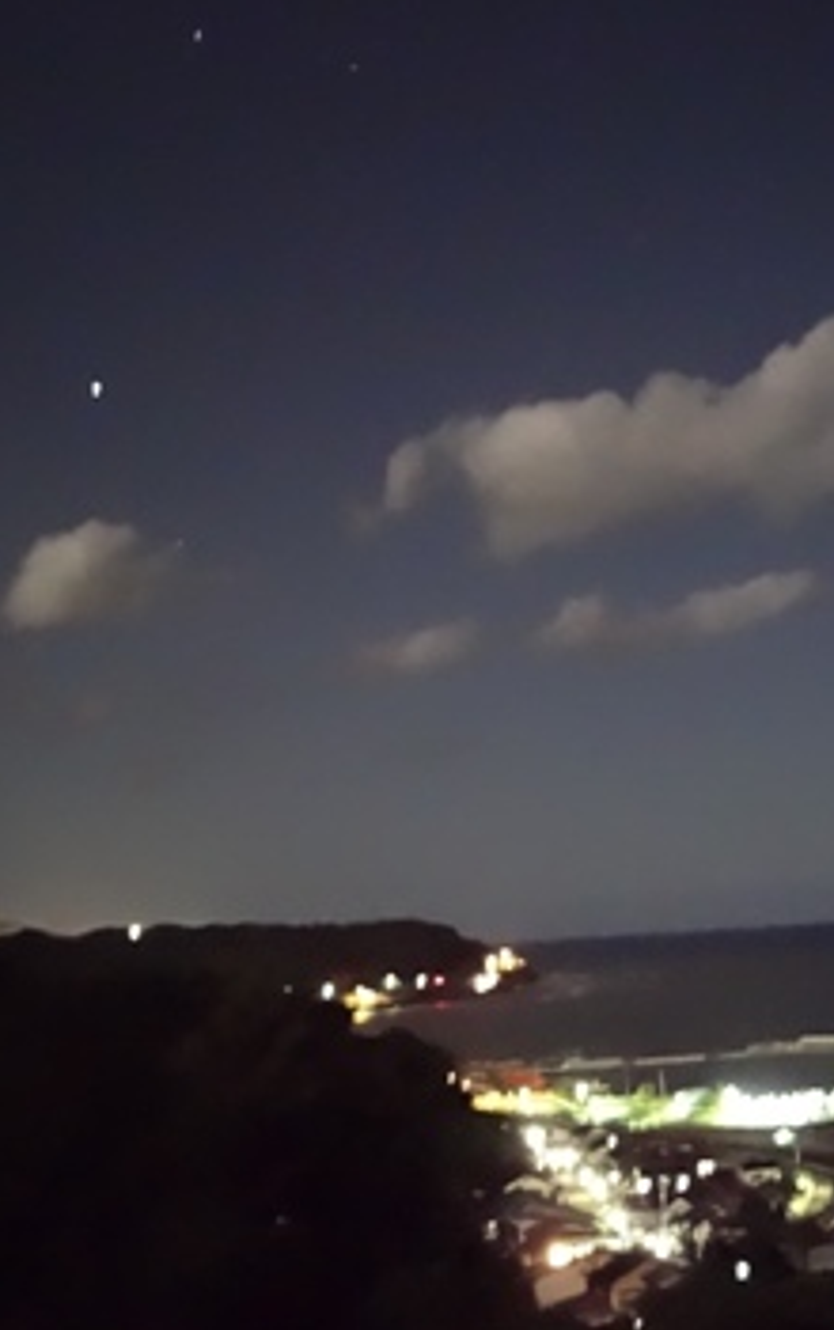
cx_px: 603
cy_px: 612
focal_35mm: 52
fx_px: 1887
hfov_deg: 24.7
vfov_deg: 38.8
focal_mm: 10.4
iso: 20000
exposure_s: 1/4
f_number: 1.8
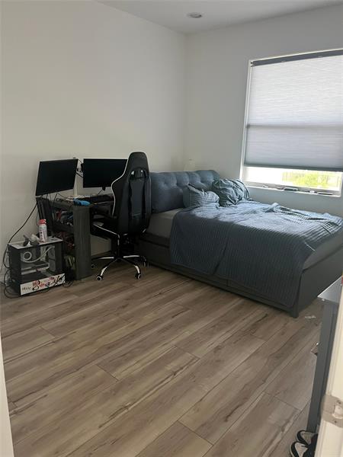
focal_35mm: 26
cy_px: 228
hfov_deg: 53.1
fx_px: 344
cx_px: 172
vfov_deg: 67.3
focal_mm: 5.1
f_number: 1.6
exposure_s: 1/60
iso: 320
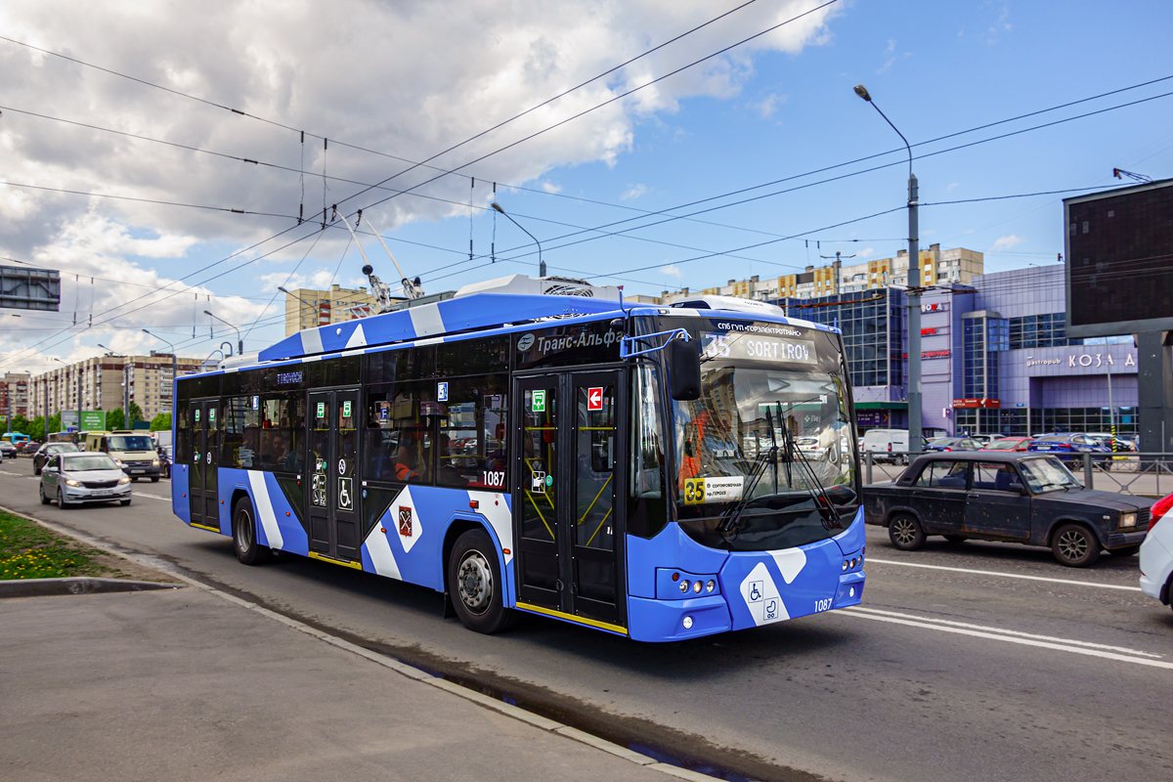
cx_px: 586
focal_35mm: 28
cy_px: 391
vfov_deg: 46.4
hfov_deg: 65.5
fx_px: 912
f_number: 5
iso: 80
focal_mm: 10.44
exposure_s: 1/320
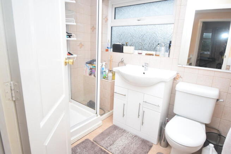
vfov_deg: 59.5
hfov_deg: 81.2
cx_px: 116
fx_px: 135
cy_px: 77
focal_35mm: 21
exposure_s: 1/60
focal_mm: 14
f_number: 5
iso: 450
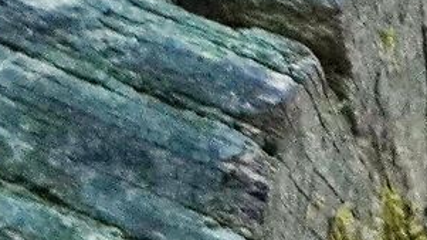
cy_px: 831
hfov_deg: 1.6
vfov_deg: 0.9
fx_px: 15312
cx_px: -633
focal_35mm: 1353
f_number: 5.6
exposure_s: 1/500
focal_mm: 108
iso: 800
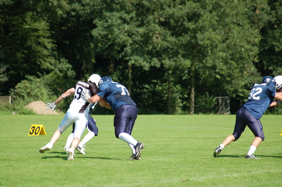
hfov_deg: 8.1
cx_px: 141
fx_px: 1994
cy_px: 94
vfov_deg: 5.4
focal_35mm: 255
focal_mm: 170
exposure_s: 1/1000
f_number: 4.8
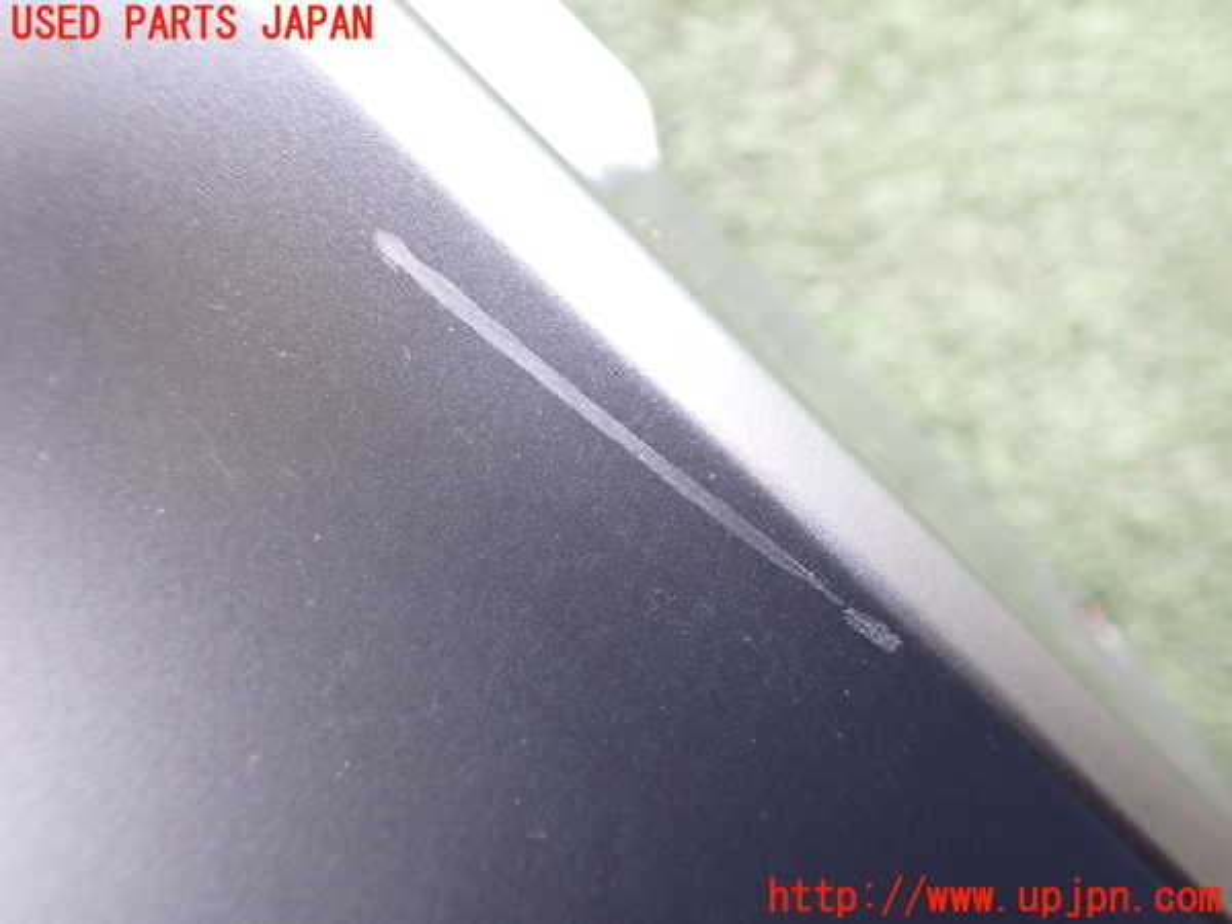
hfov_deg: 60.0
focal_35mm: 30
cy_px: 462
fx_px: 1068
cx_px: 616
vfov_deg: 46.8
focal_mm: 5.4
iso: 500
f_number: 2.3
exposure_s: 1/125
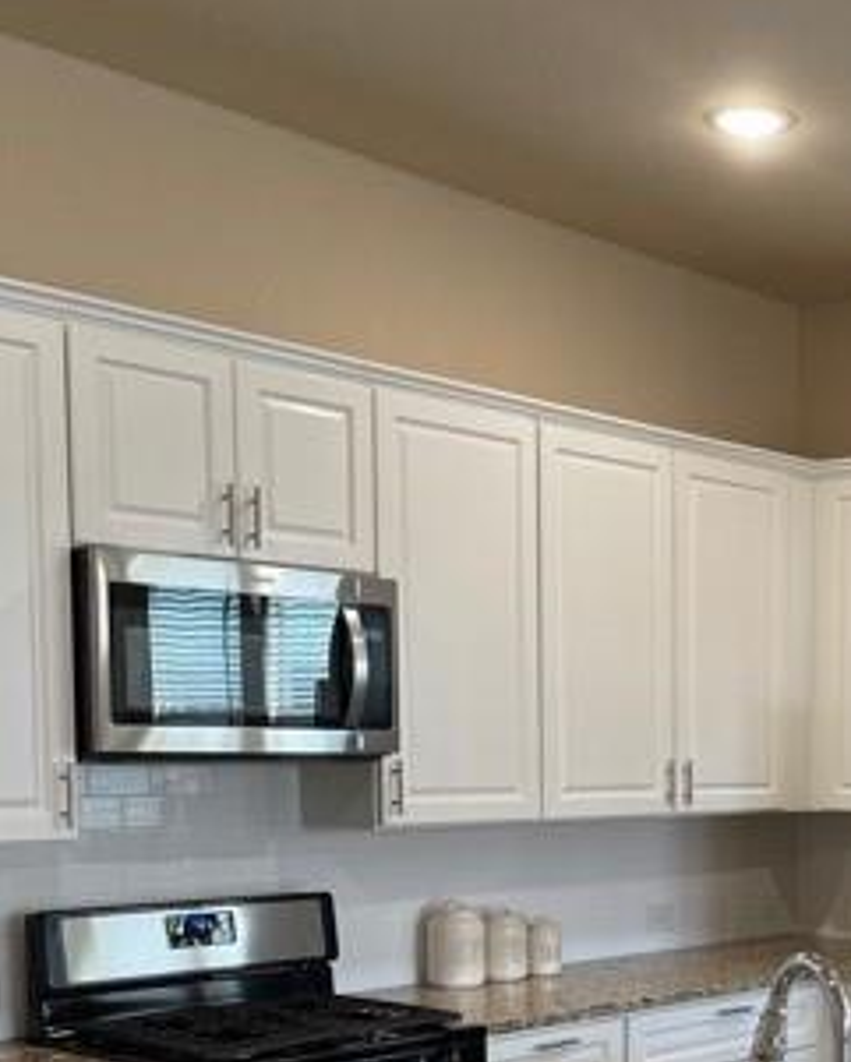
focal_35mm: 54
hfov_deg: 26.7
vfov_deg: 33.4
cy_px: 896
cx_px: 844
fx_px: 1699
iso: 80
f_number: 1.6
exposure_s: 1/60
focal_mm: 5.1
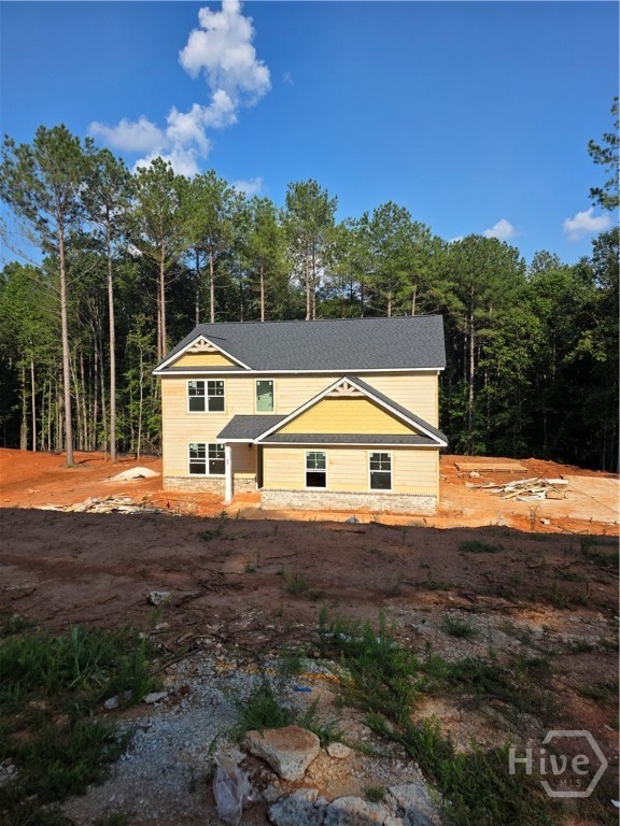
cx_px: 310
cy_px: 413
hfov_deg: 58.9
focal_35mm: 23
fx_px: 549
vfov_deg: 73.9
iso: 80
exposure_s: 1/5447
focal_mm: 6.3
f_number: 1.7
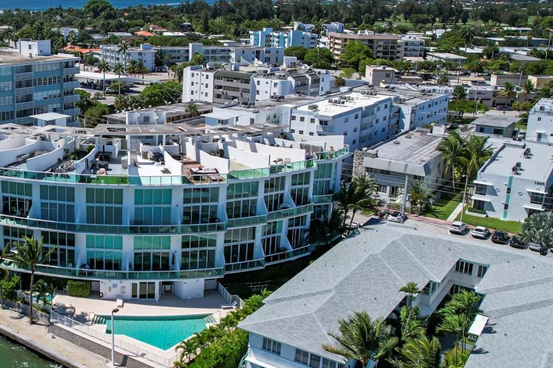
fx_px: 645
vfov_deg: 31.8
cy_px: 151
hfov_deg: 43.7
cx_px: 92
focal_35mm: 42
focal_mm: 8.38
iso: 120
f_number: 2.8
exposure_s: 1/3200
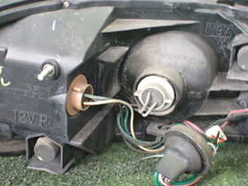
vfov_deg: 22.3
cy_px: 83
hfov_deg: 29.4
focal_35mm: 66
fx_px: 473
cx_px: 138
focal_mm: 5.4
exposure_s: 1/30
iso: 800
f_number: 2.3
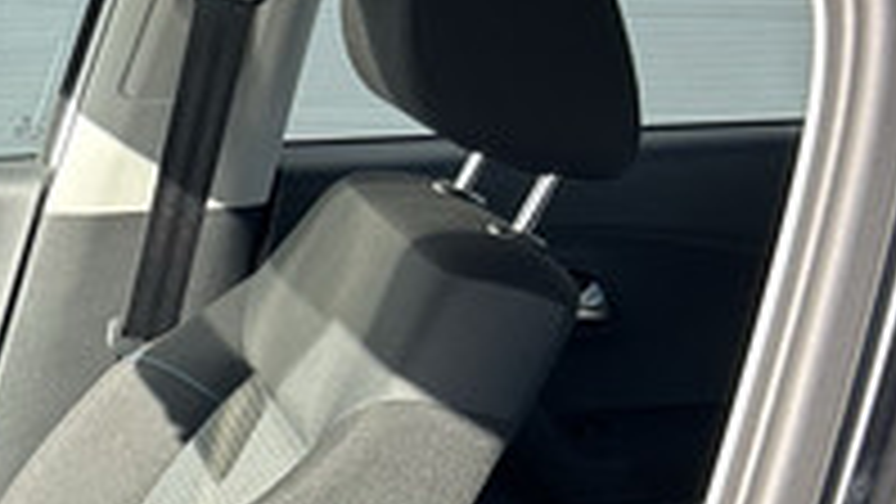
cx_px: -279
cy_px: 882
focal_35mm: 91
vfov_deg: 12.3
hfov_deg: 21.2
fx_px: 2162
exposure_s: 1/431
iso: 50
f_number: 1.5
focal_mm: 5.7
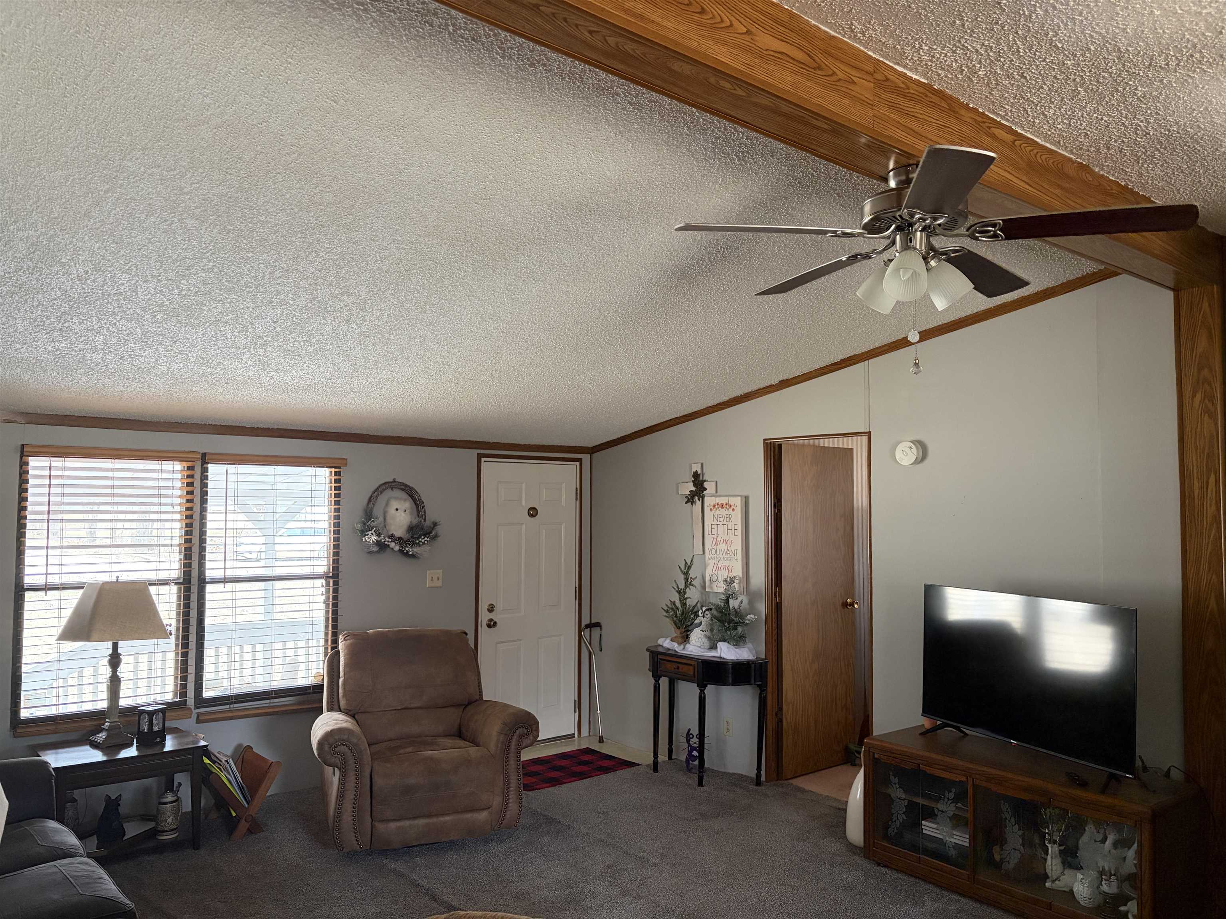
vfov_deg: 53.1
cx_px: 613
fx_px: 921
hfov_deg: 67.3
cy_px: 460
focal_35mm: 26
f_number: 1.6
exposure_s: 1/60
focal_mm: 5.96
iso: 400
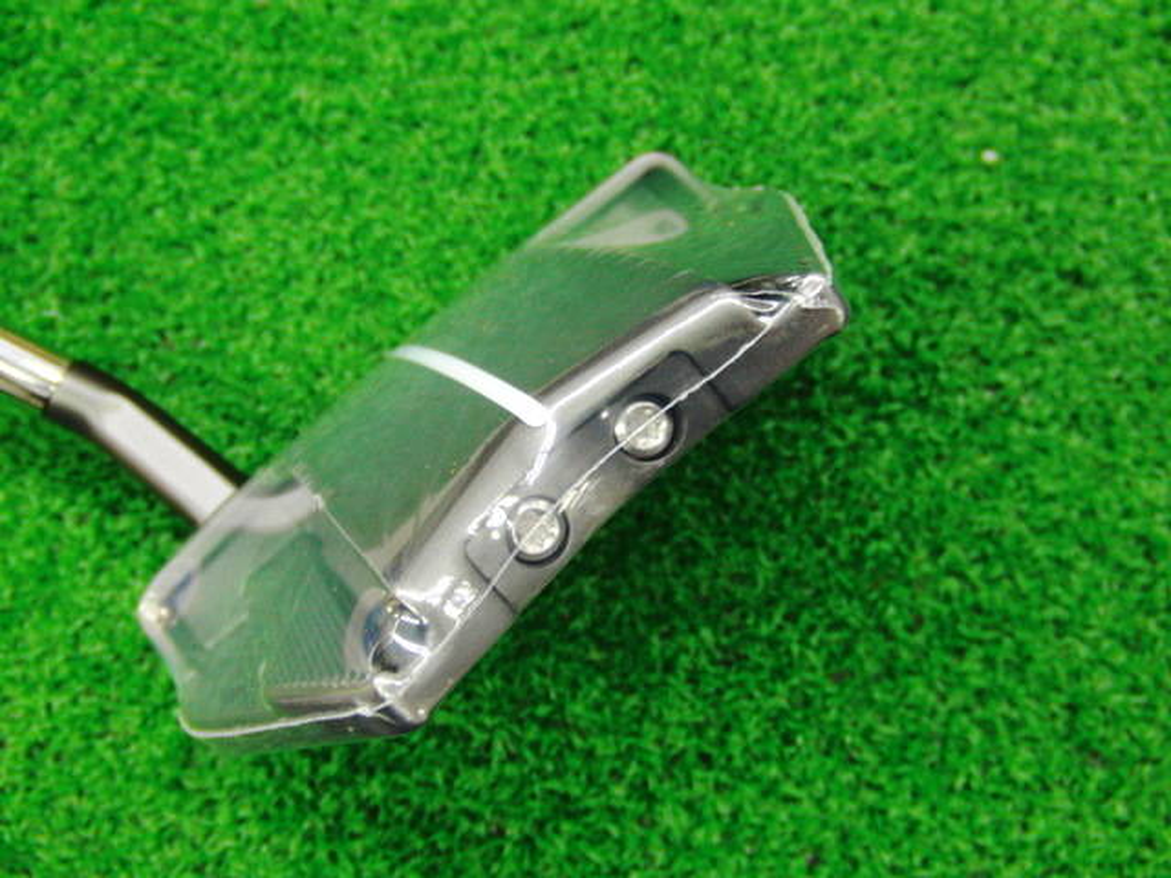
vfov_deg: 38.7
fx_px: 1252
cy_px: 439
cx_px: 586
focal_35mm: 37
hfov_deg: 50.1
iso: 400
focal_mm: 6.42
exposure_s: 1/25
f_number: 3.6
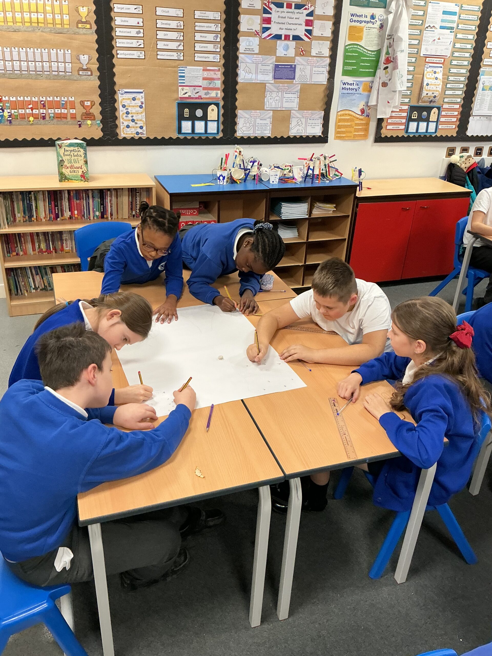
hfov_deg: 48.2
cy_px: 328
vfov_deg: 61.7
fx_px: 550
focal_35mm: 29
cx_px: 246
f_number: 1.8
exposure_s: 1/60
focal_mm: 3
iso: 125
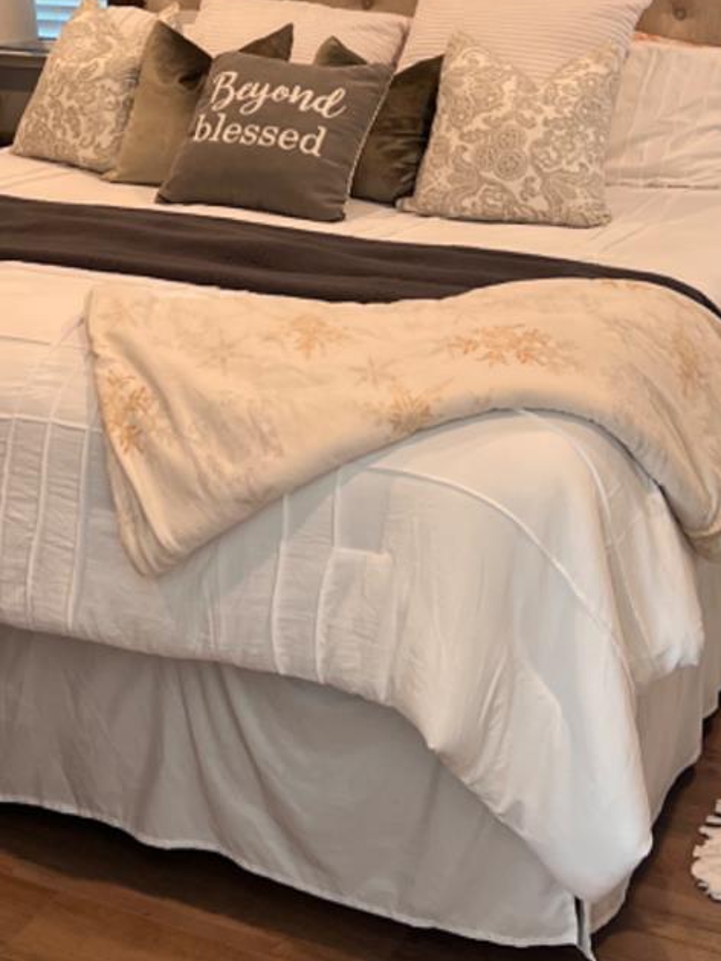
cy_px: 6
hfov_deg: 23.6
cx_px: 273
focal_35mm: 62
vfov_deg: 29.2
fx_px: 1721
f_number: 1.5
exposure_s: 1/120
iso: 125
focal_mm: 5.7
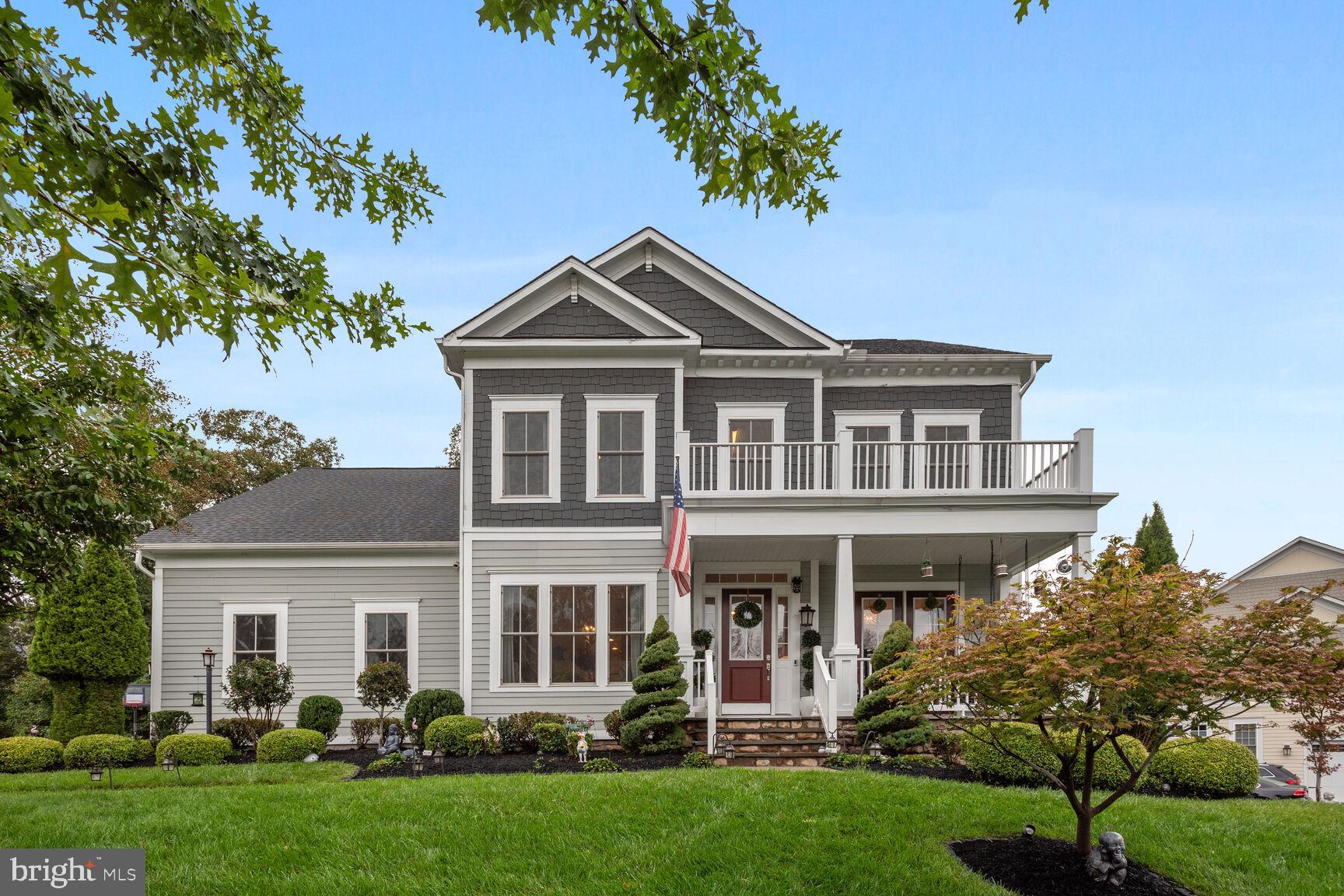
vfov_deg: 70.4
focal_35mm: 17
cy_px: 448
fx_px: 635
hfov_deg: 93.3
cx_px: 672
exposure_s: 1/80
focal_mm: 17
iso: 100
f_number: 8
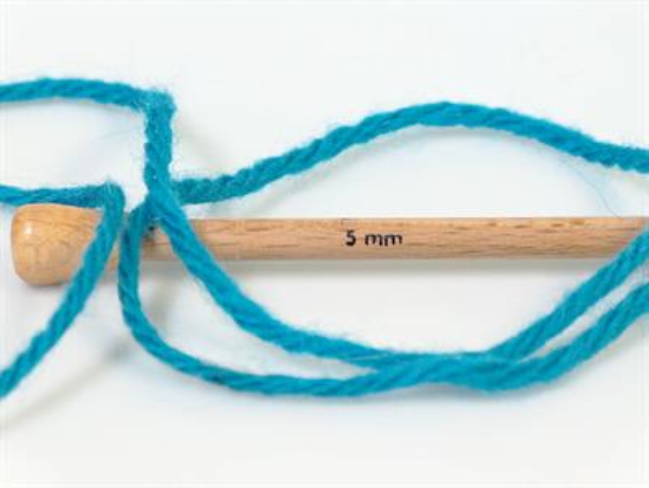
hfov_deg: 17.0
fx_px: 2177
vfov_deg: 12.8
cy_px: 244
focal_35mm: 116
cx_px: 324
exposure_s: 1/25.1
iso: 200
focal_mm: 23.76
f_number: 3
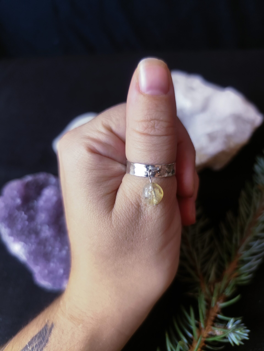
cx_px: 132
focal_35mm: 23
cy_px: 176
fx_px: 234
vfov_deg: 73.9
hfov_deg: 58.9
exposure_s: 1/100
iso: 640
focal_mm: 6.19
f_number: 1.65
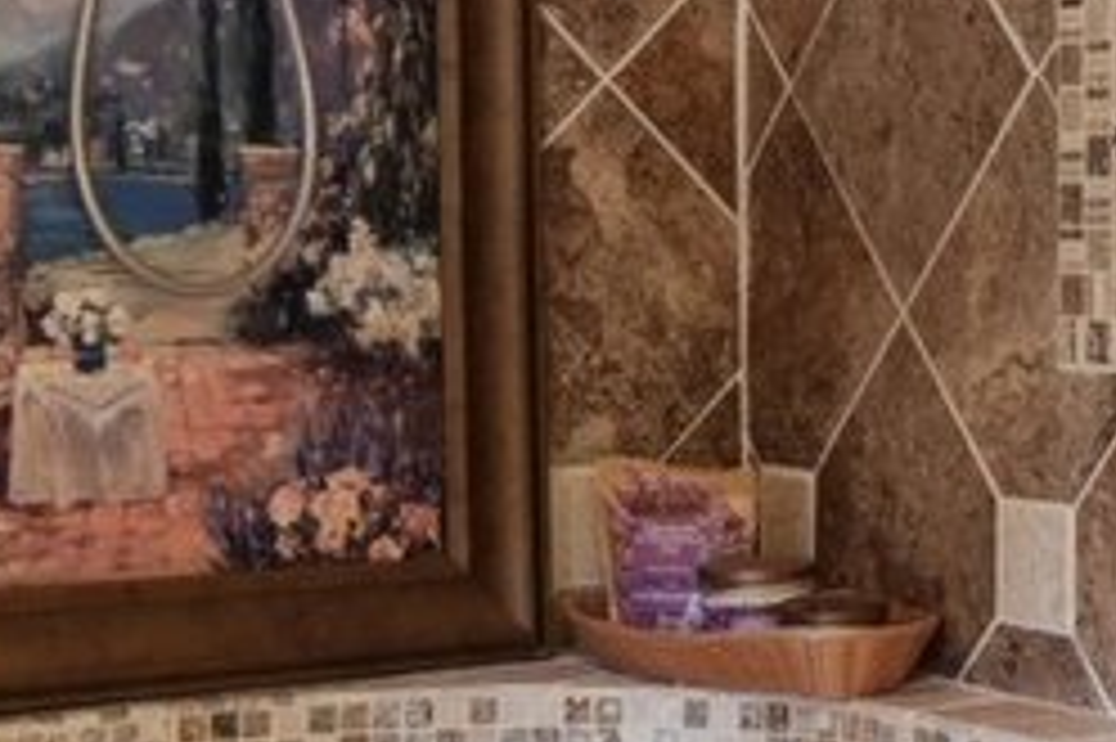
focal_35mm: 98
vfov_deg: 13.9
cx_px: 1357
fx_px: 3036
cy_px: 243
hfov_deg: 19.5
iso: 400
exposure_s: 1/3.33
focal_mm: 10
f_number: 8
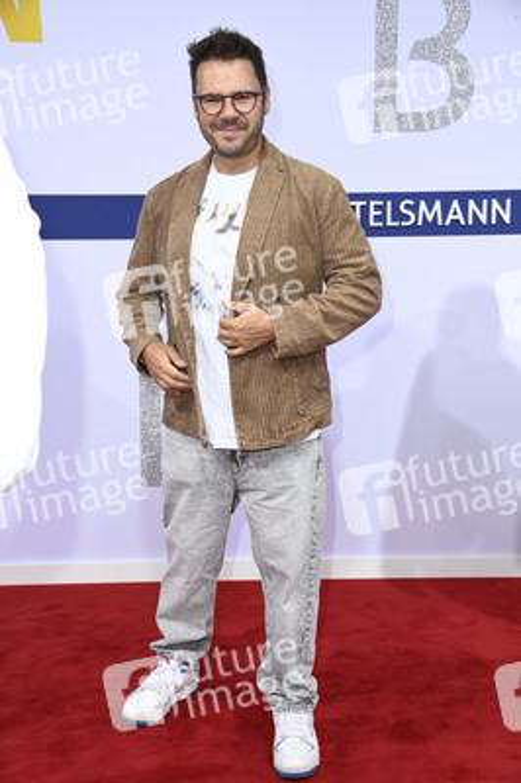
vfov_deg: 44.5
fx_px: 957
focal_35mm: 44
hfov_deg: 30.5
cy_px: 392
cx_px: 260
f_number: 5.6
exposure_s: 1/200
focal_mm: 44
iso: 800
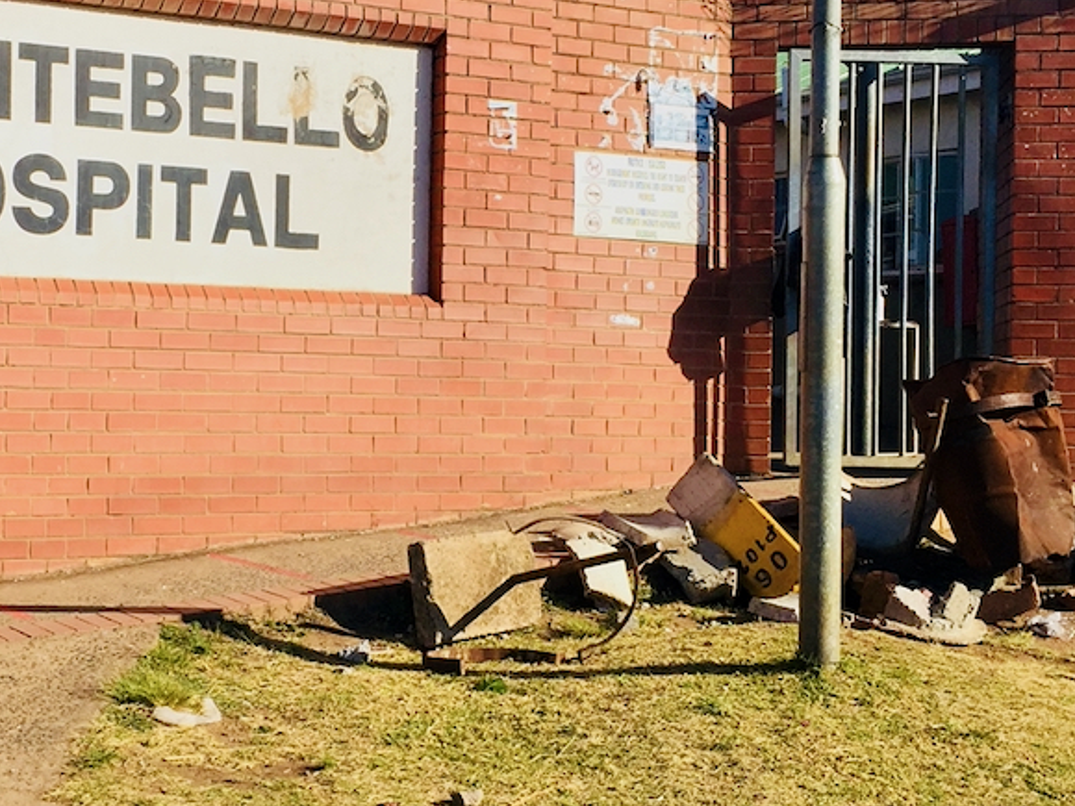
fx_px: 1988
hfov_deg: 29.9
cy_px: 372
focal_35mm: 64
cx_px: 319
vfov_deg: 22.9
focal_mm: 4.15
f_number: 2.2
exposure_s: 1/2083
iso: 32
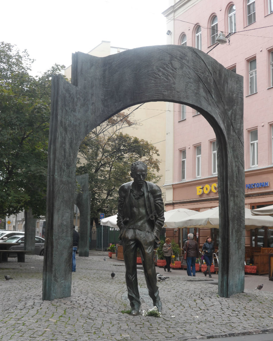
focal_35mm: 57
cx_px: 135
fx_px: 576
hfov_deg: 26.7
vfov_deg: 33.0
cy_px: 181
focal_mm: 9.8
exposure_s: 1/60
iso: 80
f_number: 4.1
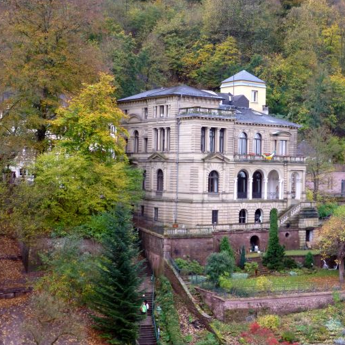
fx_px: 722
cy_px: 172
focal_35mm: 64
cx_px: 225
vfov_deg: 26.9
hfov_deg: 26.8
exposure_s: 1/60
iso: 320
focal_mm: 9.7
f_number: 4.6
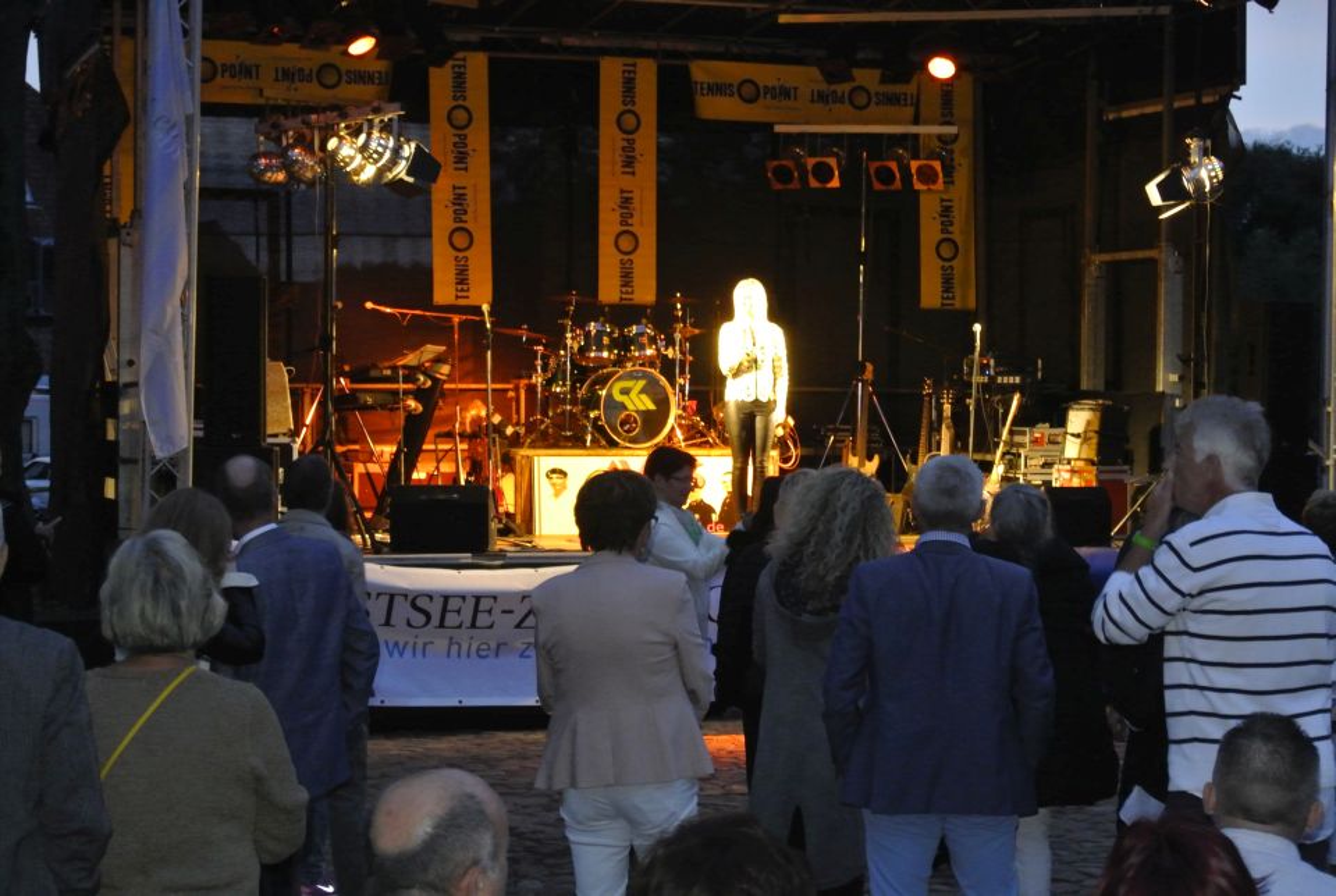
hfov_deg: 25.0
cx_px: 668
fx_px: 3012
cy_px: 448
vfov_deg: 16.9
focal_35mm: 81
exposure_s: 1/13
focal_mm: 30
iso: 1600
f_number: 5.6
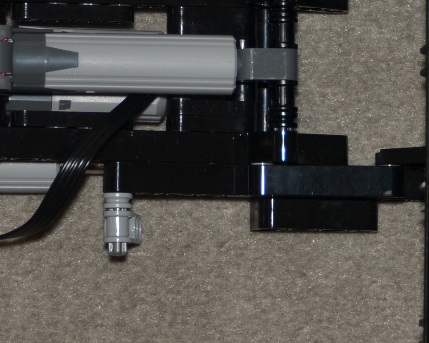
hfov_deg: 5.4
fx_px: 4582
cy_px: 60
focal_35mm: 361
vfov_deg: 4.3
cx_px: 223
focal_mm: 65
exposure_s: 1/60
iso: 100
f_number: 5
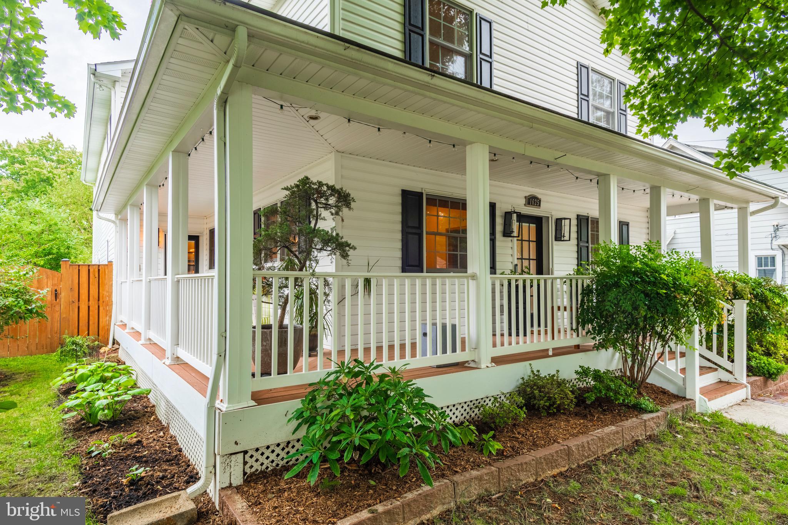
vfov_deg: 61.9
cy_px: 262
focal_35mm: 20
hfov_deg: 84.0
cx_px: 394
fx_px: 438
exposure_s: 1/200
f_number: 8
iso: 400
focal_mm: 20
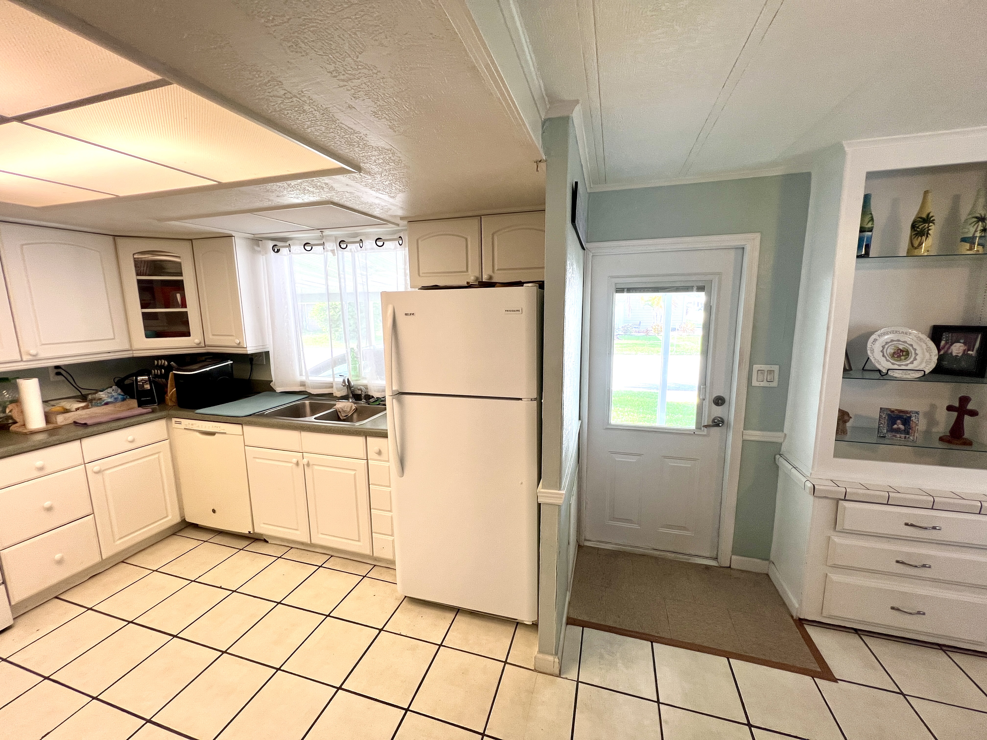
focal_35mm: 13
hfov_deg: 106.2
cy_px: 370
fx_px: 371
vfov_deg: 89.9
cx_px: 494
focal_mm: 1.57
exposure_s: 1/120
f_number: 1.8
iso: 64
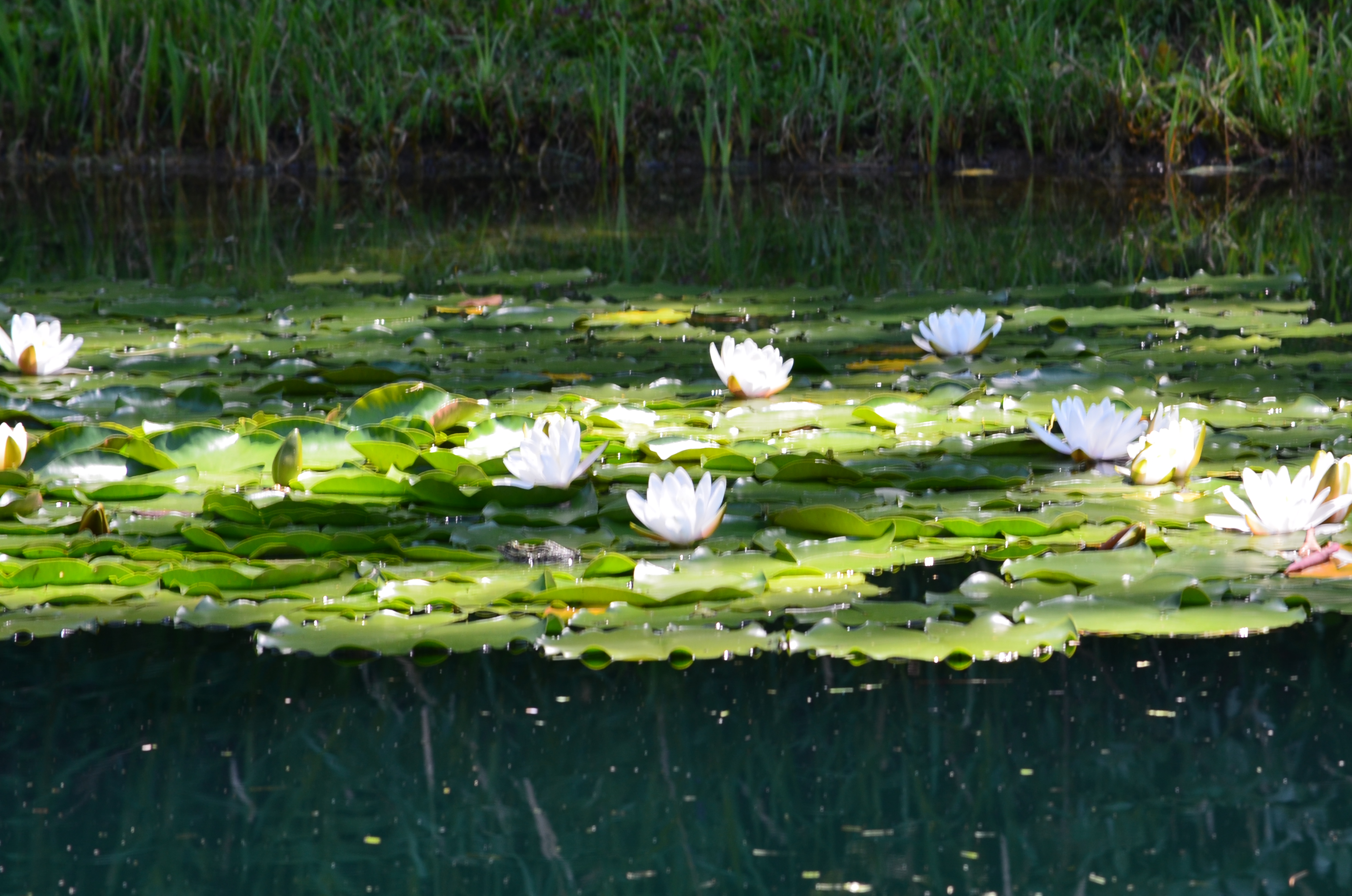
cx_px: 773
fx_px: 21325
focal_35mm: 569
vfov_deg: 2.4
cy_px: 455
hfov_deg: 3.6
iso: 200
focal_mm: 300
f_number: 10
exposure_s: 1/60
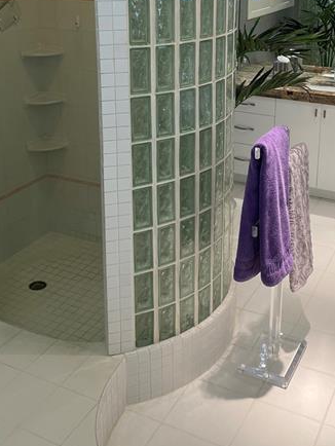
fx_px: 593
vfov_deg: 40.2
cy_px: 116
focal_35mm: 46
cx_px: 194
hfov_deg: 31.5
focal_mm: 4.25
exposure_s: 1/120
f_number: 1.8
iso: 100
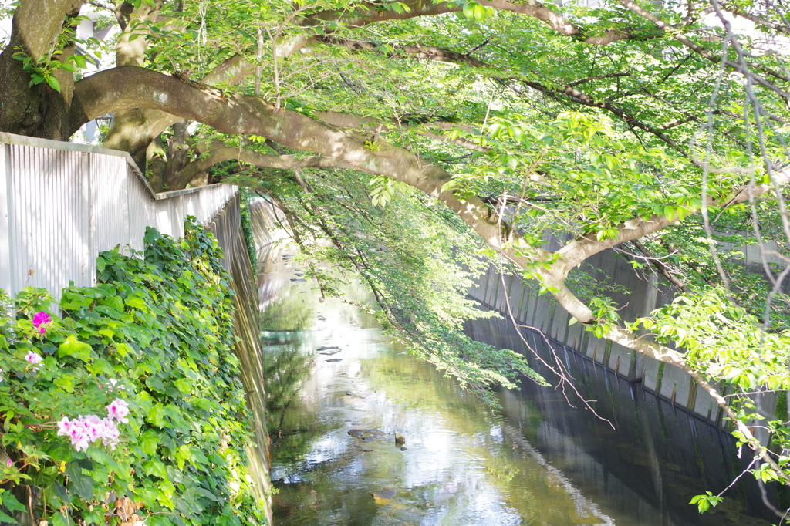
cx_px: 395
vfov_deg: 22.6
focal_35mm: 60
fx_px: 1316
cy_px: 263
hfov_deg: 33.4
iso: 400
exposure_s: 1/50
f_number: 5.6
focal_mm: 40
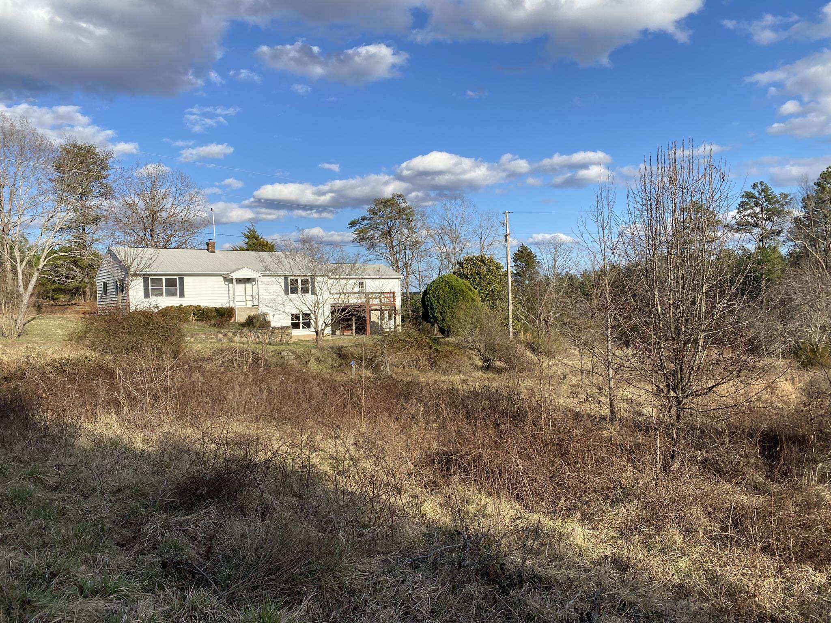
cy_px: 312
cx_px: 416
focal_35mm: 26
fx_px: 624
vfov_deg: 53.1
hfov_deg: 67.3
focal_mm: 4.25
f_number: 1.8
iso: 32
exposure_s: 1/2410
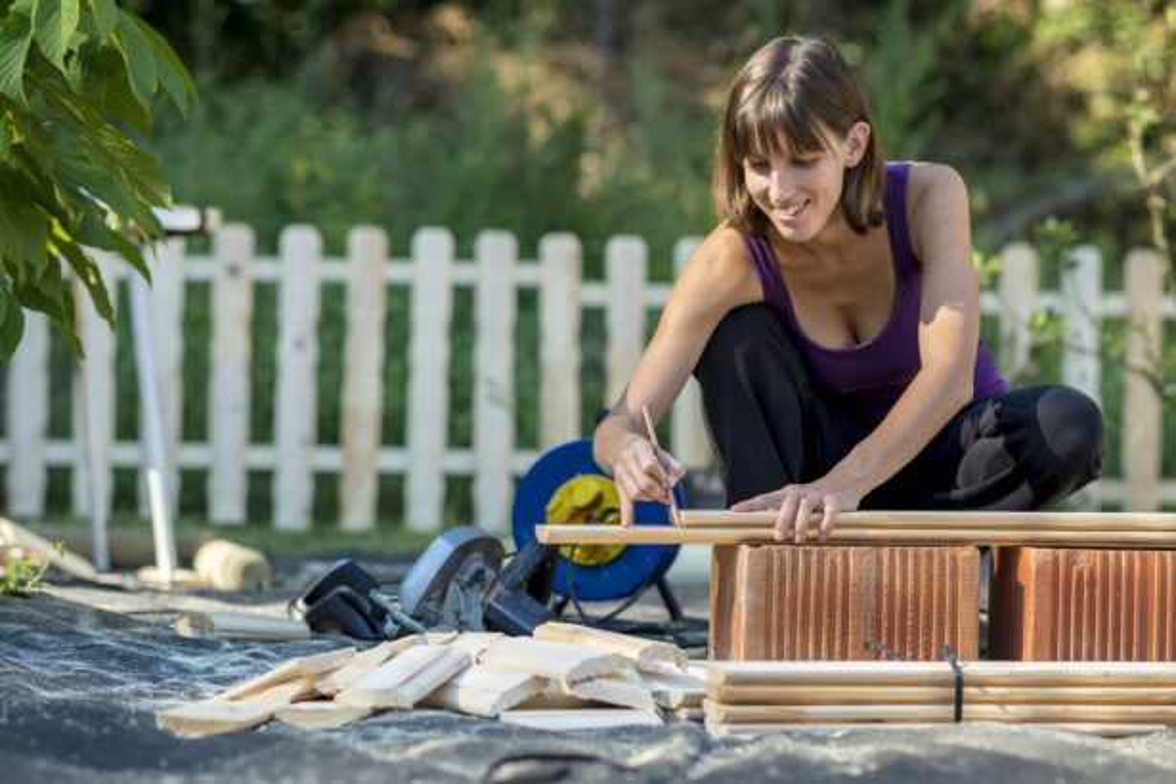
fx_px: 2776
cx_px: 588
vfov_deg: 16.1
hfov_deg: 23.9
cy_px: 392
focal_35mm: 85
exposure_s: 1/500
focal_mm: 85
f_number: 2.8
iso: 100
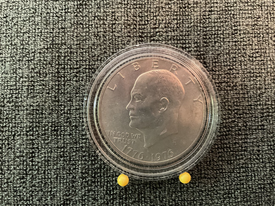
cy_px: 103
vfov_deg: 48.2
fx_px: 230
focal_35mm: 29
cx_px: 138
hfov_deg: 61.7
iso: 500
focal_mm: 3
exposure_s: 1/24
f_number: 1.8
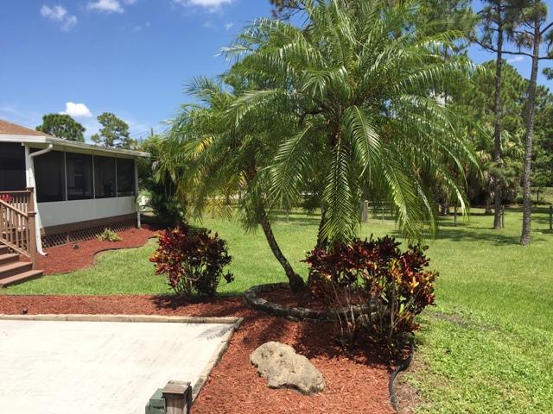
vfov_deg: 48.2
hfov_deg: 61.7
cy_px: 207
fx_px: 463
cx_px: 276
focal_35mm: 29
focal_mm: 4.15
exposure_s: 1/1883
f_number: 2.2
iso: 32
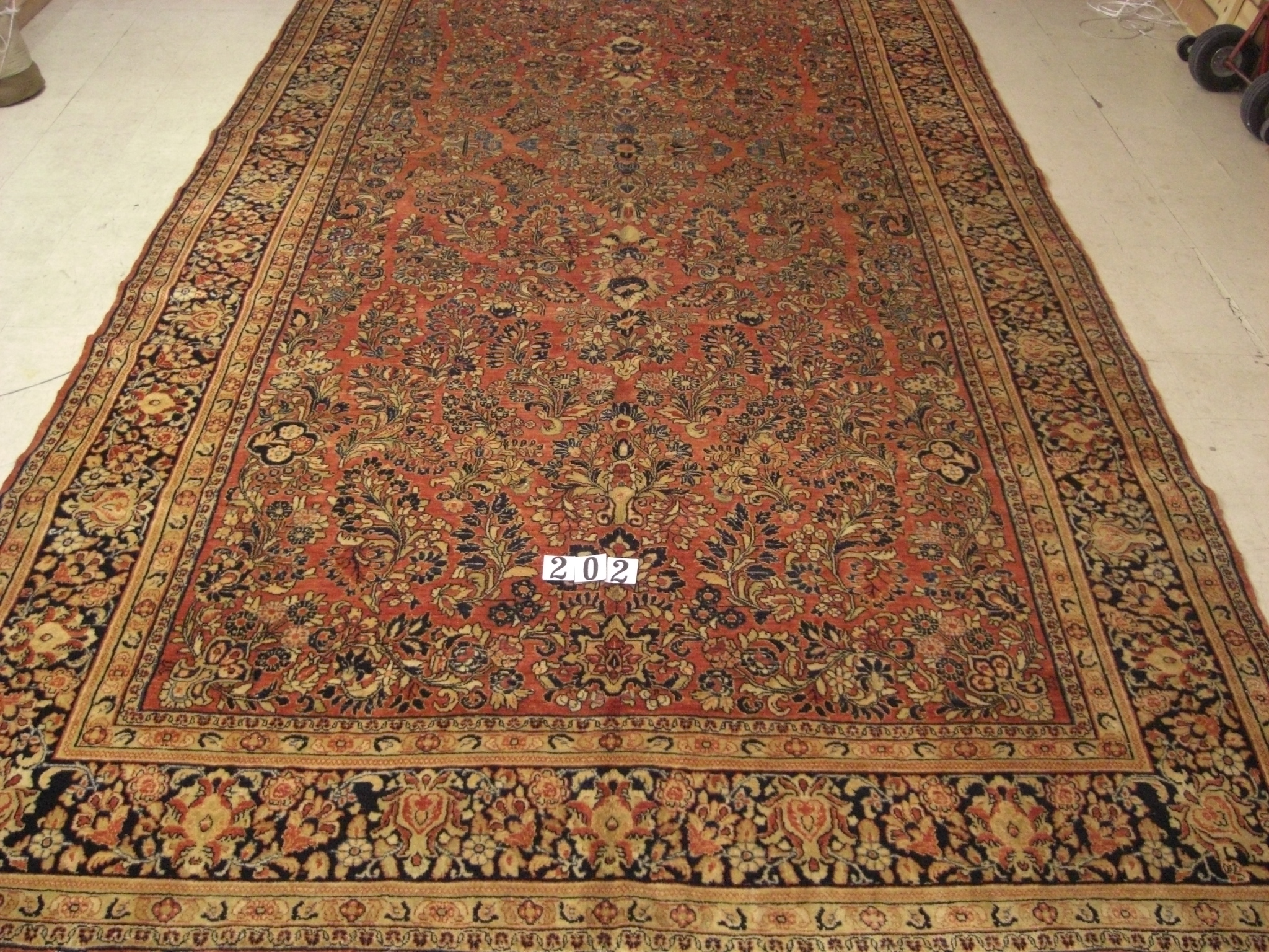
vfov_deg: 37.7
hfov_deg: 49.0
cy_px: 476
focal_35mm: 38
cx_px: 634
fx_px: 1393
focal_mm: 7.9
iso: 800
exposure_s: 1/50
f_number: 2.8
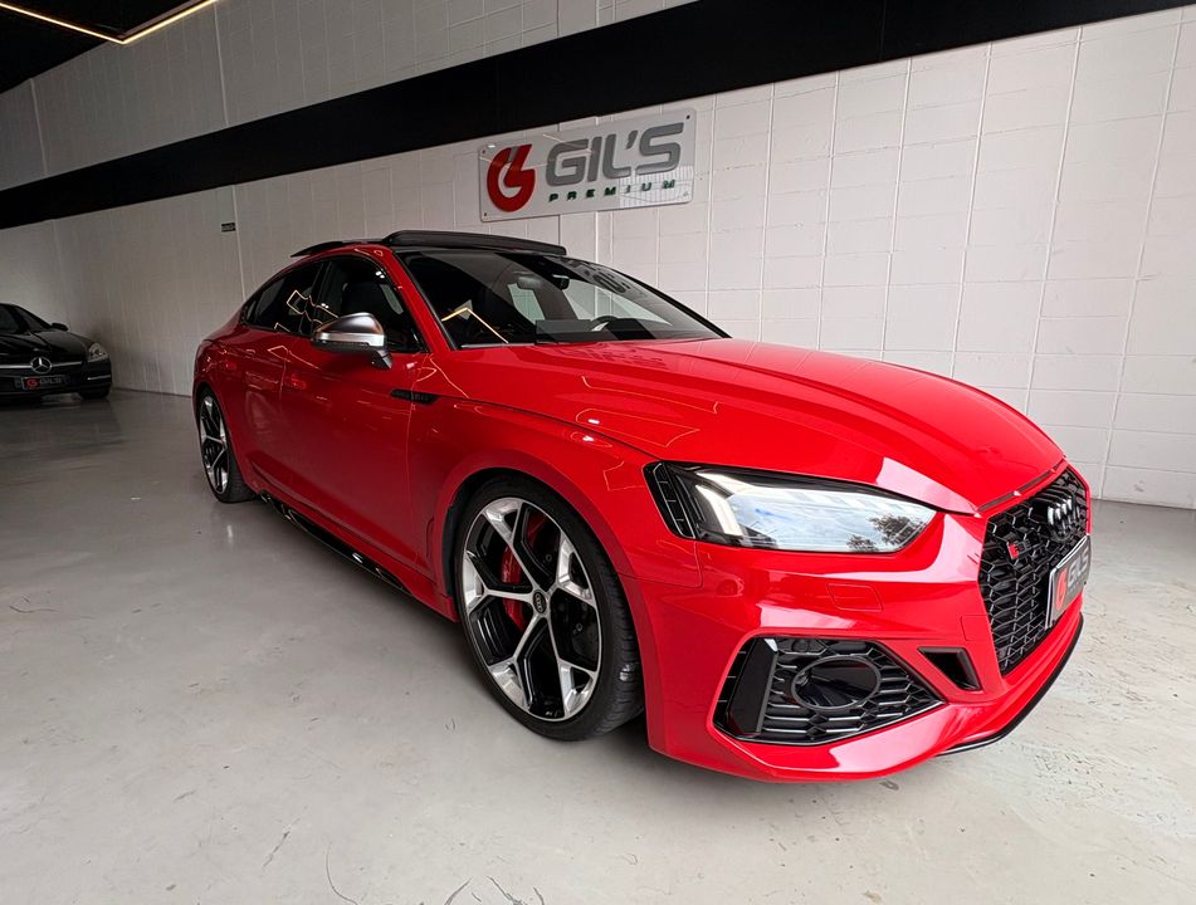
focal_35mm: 14
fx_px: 485
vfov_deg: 86.0
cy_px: 452
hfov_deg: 101.9
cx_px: 598
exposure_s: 1/135
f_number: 2.2
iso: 64
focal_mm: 2.22
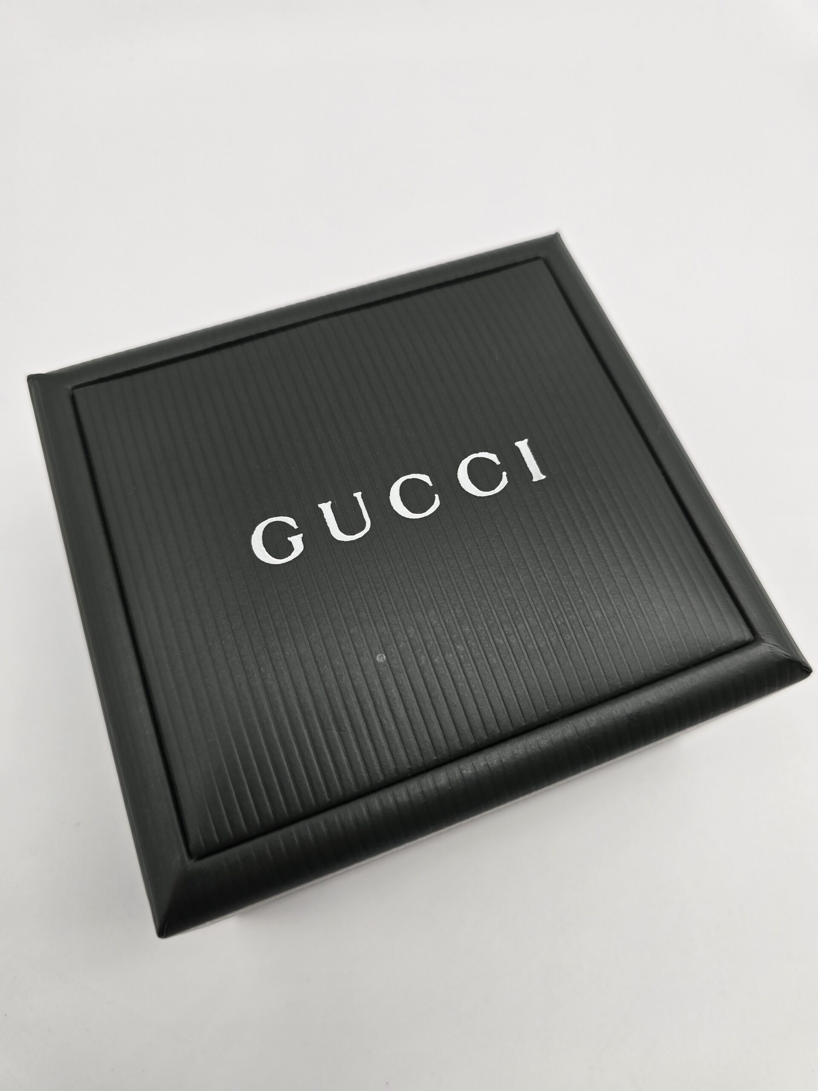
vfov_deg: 73.9
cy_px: 546
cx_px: 409
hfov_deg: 58.9
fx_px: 725
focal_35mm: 23
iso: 32
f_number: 1.7
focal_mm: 6.3
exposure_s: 1/180
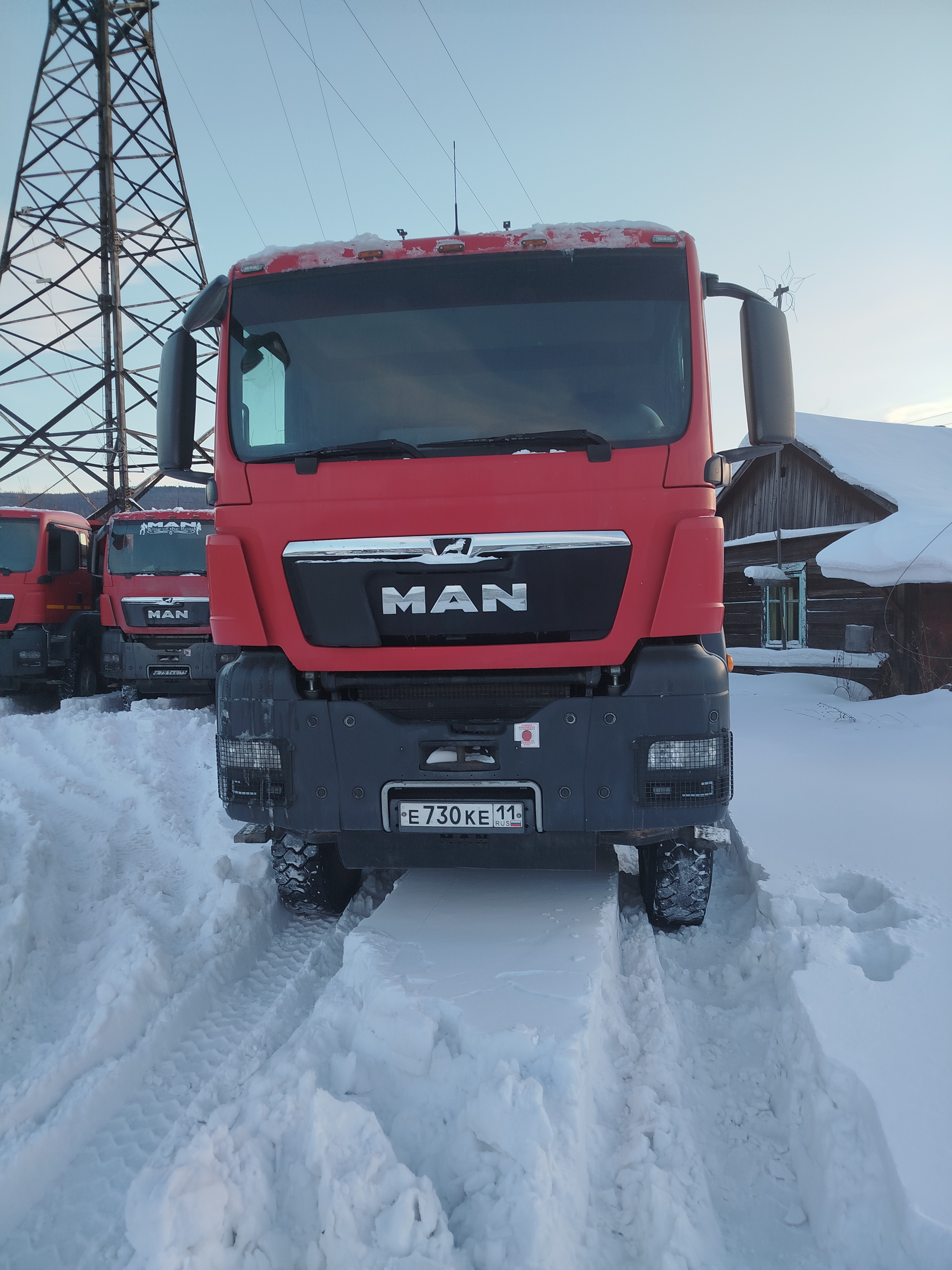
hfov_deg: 56.8
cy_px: 635
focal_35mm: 24
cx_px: 476
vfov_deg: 71.6
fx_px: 880
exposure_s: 1/118
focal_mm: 5.31
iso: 50
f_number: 1.7
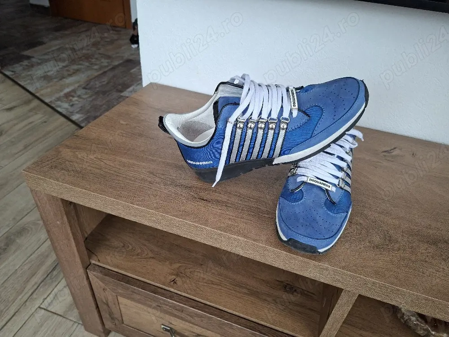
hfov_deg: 73.9
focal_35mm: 23
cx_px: 224
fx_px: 298
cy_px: 168
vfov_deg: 58.9
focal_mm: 5.54
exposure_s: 1/100
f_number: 1.8
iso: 250
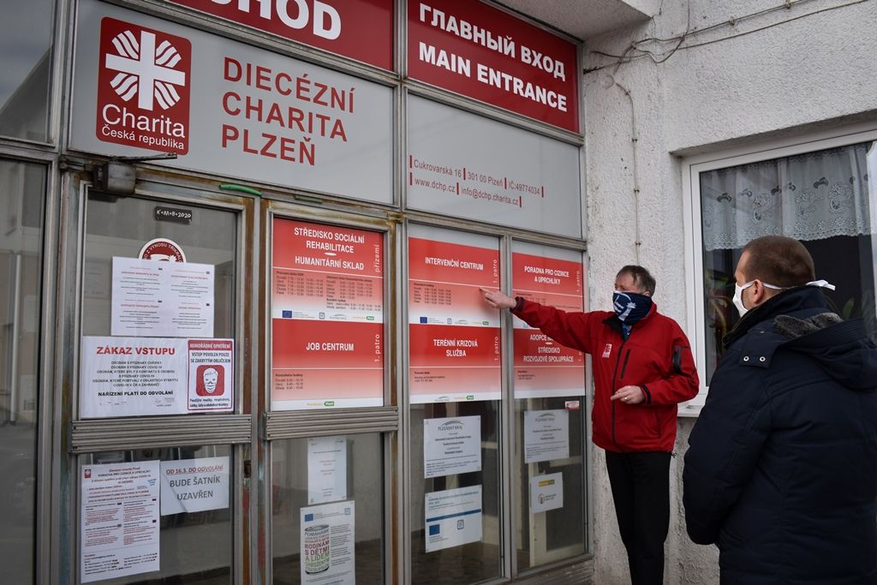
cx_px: 438
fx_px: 767
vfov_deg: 41.7
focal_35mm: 32
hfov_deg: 59.5
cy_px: 292
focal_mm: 21
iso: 100
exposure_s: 1/400
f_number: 3.8
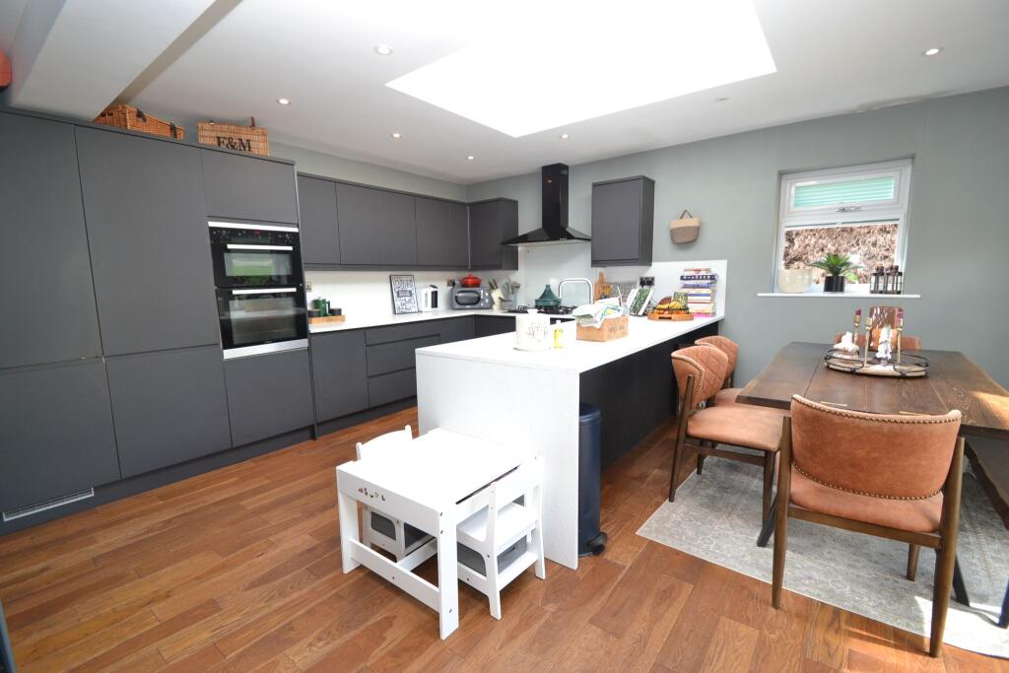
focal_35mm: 15
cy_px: 336
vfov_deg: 77.3
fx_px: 420
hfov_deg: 100.4
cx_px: 504
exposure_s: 1/60
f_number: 4
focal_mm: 10
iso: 400
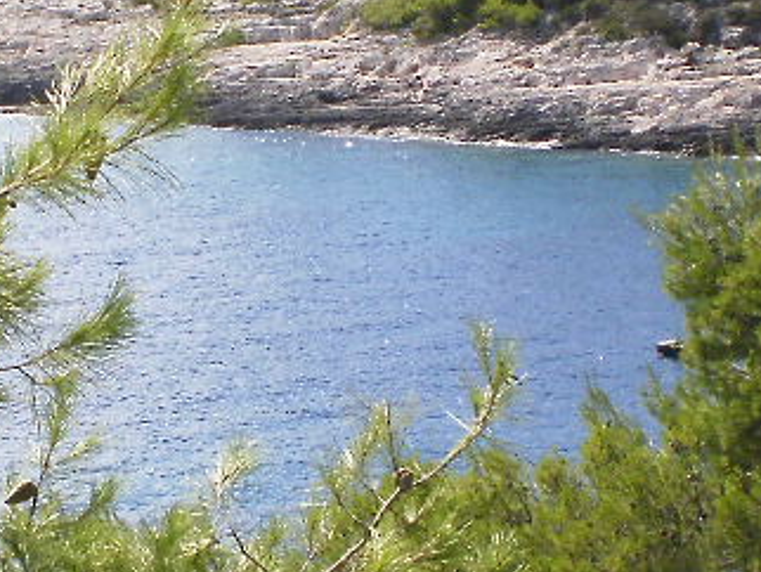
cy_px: 47
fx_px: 3322
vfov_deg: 9.8
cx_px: 194
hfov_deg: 13.0
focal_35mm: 151
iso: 100
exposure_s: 1/1000
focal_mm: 6.3
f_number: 4.6
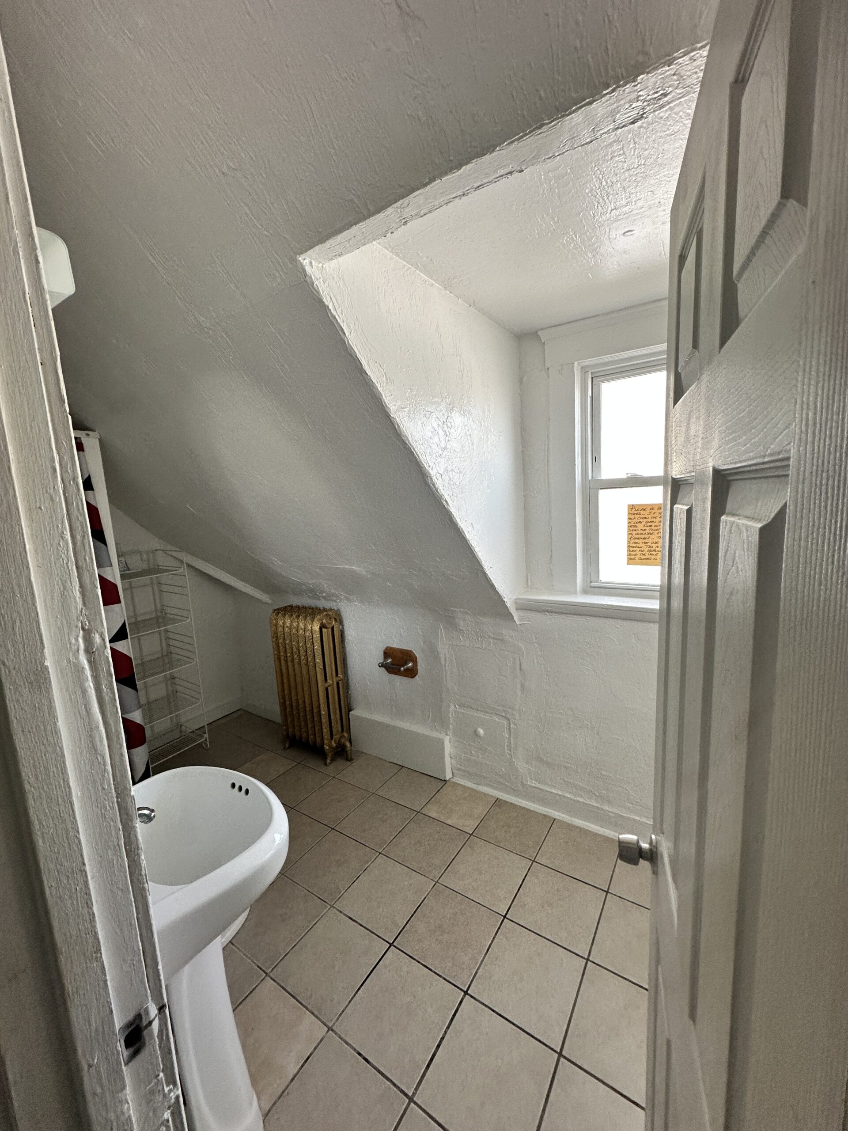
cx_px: 424
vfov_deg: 102.1
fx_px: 457
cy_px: 566
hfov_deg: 85.7
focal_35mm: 14
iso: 160
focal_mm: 2.22
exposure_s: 1/120
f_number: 2.2
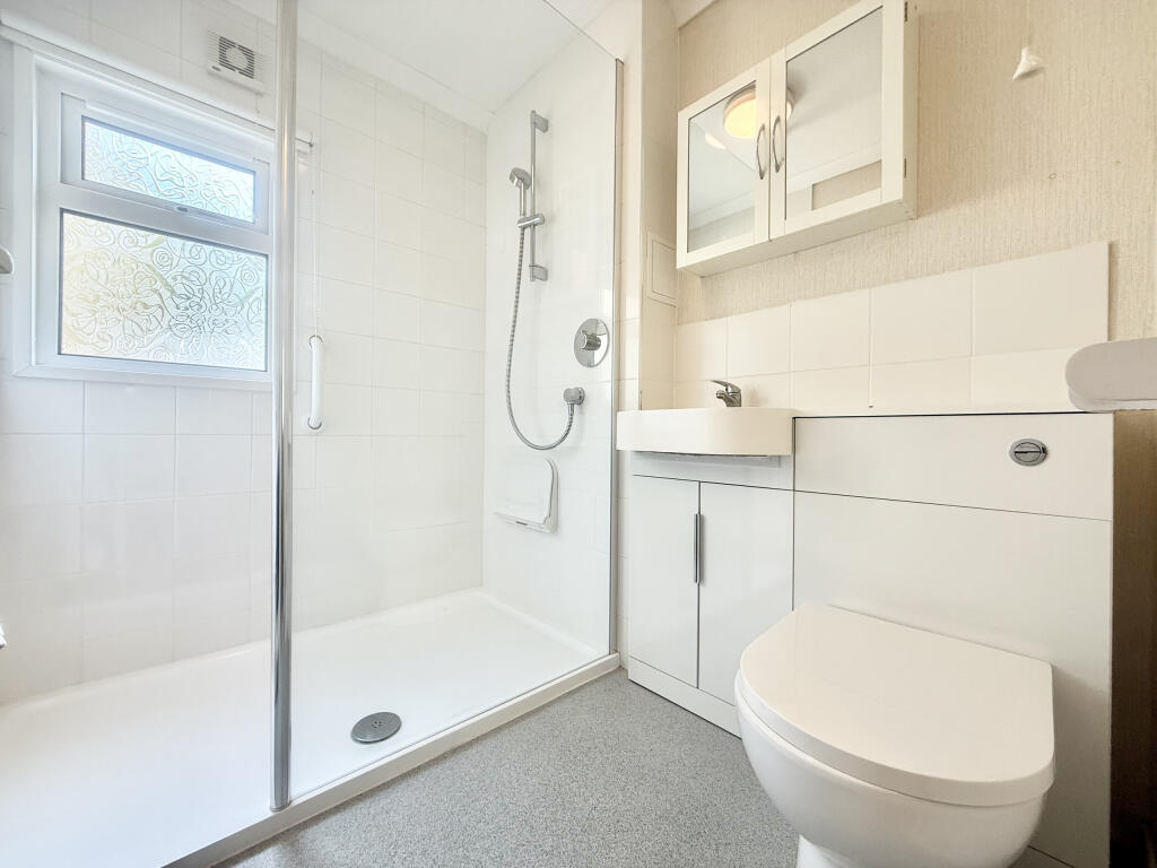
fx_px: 468
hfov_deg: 102.1
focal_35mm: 14
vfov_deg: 85.7
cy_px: 434
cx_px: 578
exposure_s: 1/100
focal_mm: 2.22
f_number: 2.2
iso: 100
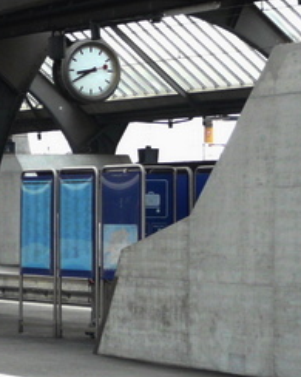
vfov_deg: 10.1
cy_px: 232
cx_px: -411
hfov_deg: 7.5
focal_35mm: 192
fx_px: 2139
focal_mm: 7.9
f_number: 3.2
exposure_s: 1/25
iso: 200
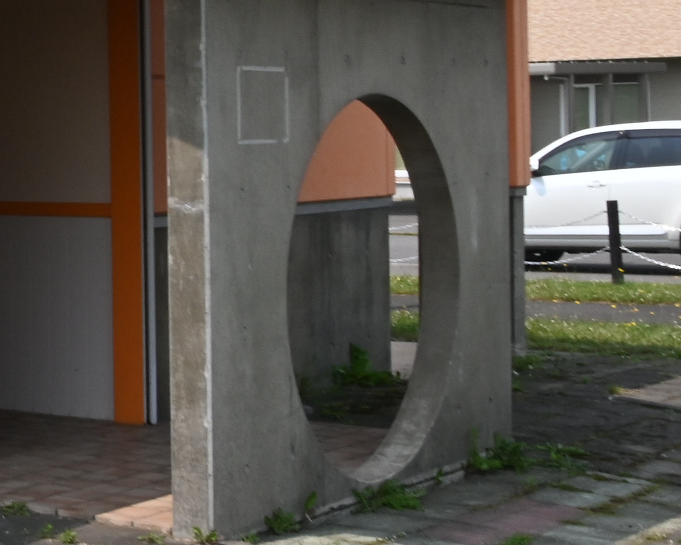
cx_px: -316
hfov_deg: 18.4
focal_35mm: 93
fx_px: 1875
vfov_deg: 16.5
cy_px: 152
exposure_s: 1/100
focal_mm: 18
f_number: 22
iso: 320
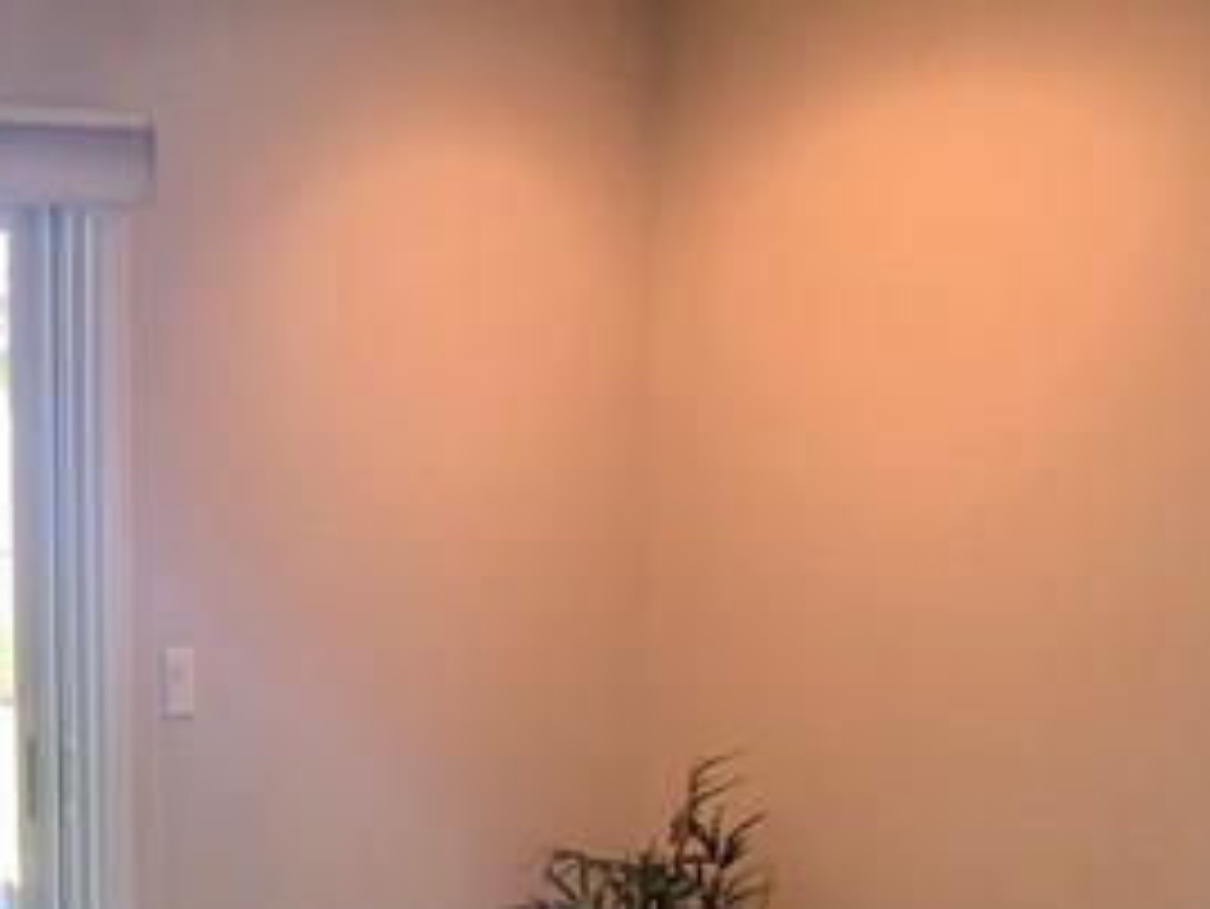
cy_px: 1044
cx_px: -346
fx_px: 3462
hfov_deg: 18.5
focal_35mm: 99
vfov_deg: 14.5
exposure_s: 1/60
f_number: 1.8
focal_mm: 4.25
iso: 80
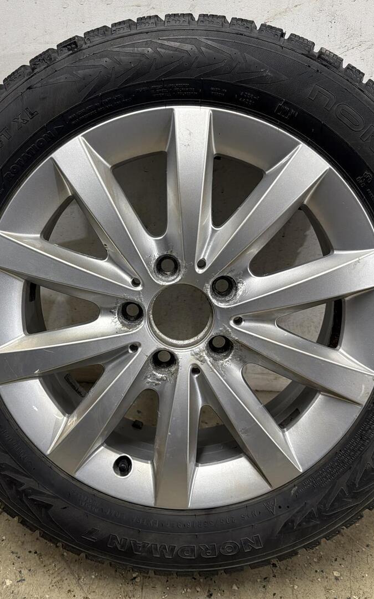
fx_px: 555
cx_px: 151
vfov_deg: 56.7
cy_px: 300
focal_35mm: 34
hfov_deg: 37.1
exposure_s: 1/50
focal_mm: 6.76
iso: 200
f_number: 1.78
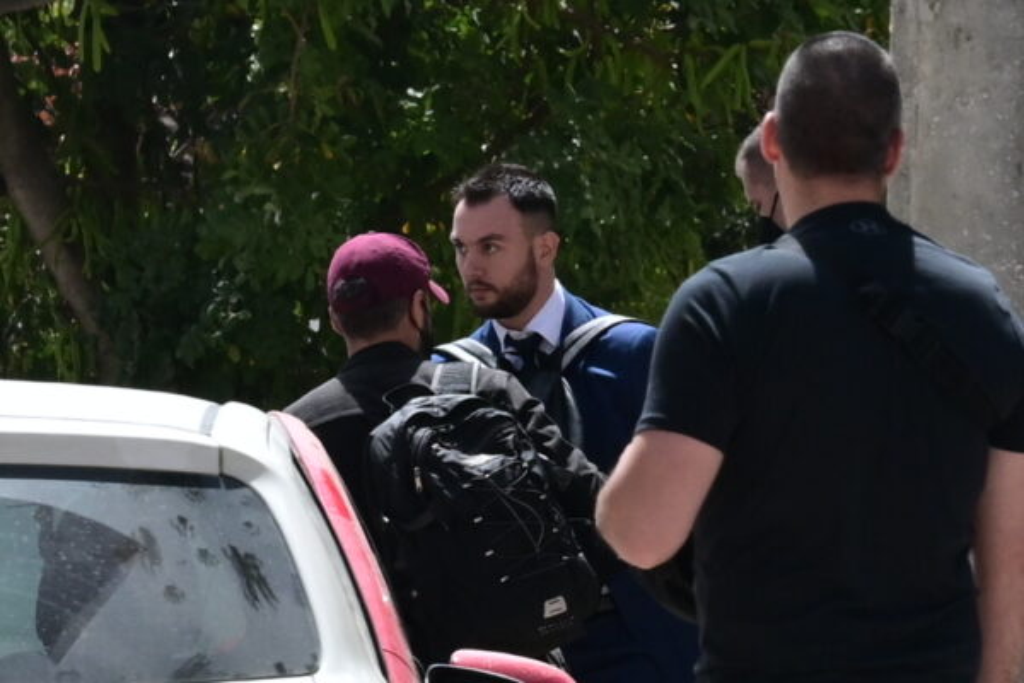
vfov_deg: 4.6
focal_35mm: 300
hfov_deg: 6.9
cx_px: 512
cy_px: 342
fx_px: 8533
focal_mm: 200
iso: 400
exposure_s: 1/640
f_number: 10
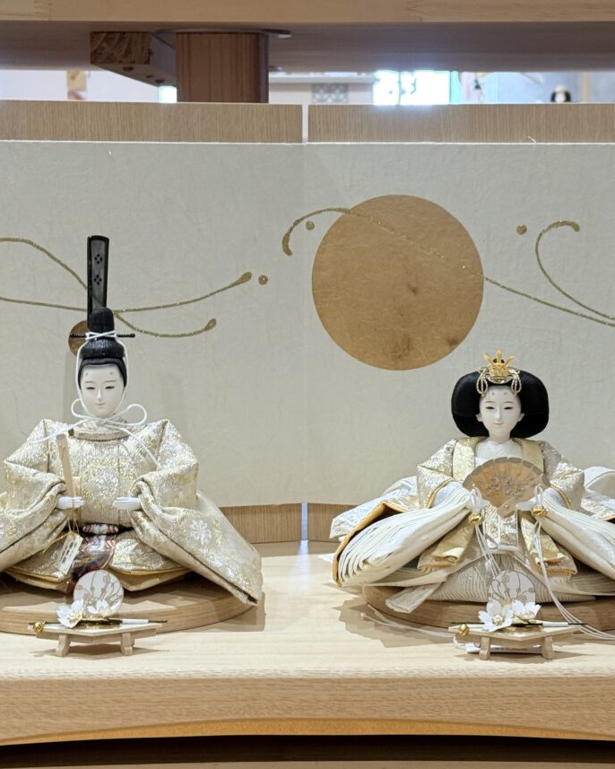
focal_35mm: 82
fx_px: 1865
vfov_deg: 23.3
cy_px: 384
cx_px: 320
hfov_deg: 18.7
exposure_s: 1/60
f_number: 1.78
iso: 64
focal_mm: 6.76
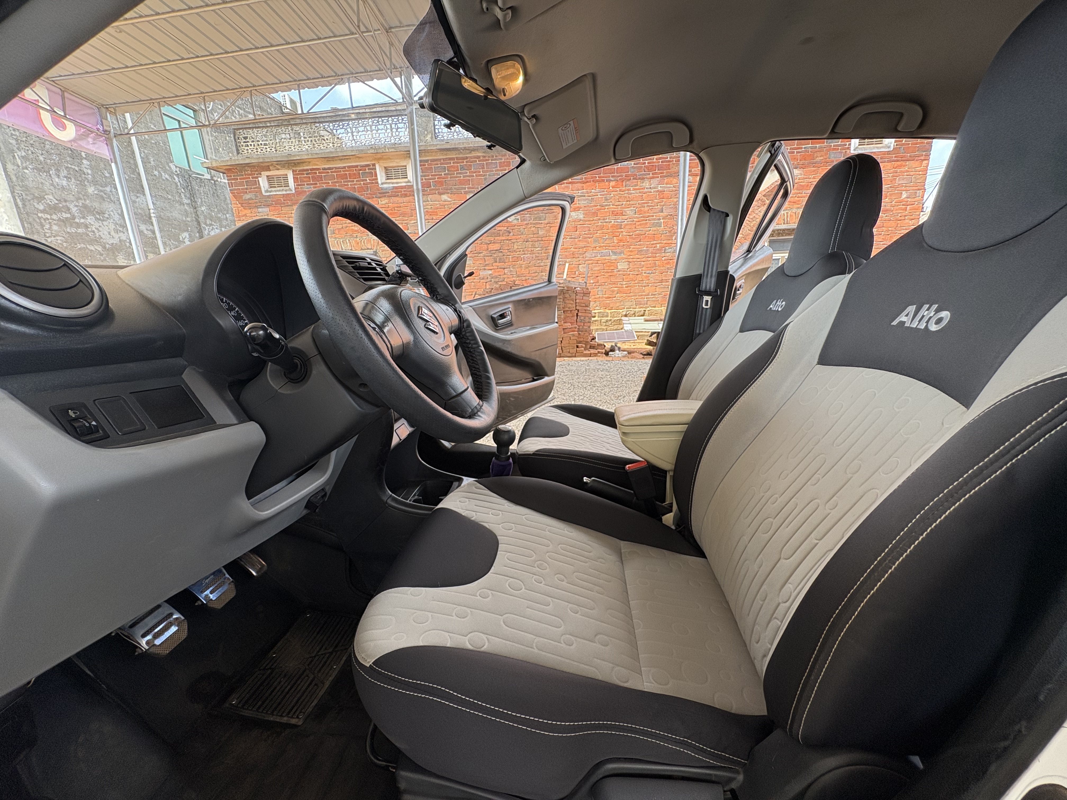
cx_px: 534
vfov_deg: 85.7
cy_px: 400
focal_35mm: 14
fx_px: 432
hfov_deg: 102.1
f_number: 2.2
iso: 80
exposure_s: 1/102
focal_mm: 2.22
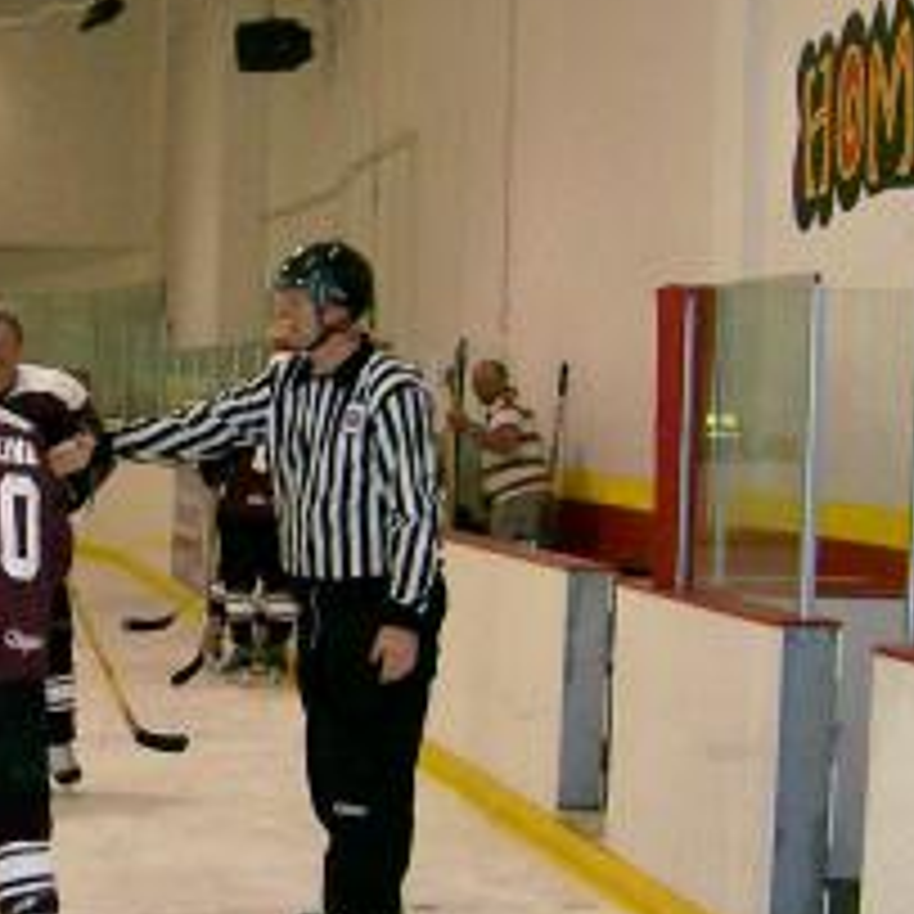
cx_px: -194
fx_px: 2987
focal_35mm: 100
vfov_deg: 17.4
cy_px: 502
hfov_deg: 16.6
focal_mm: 6
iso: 140
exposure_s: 1/64
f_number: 2.7
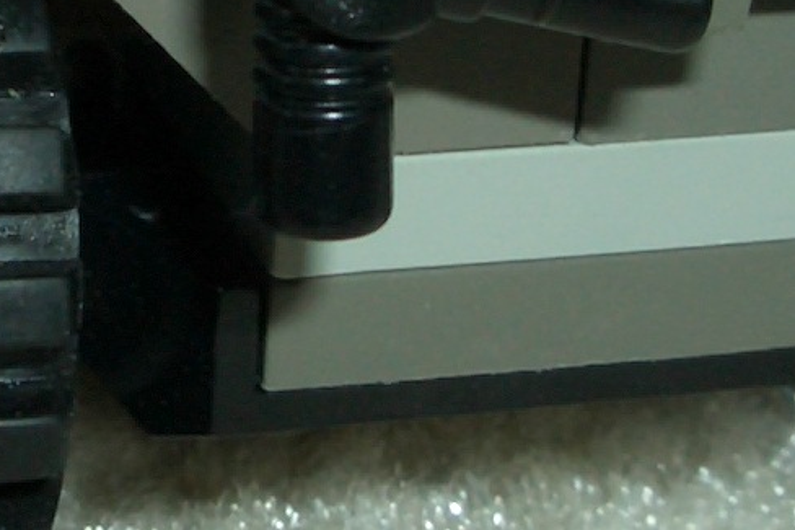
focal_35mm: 172
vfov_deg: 7.9
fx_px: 3797
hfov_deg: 11.9
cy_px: -67
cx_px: 111
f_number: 4.3
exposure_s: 1/60
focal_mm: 5.8
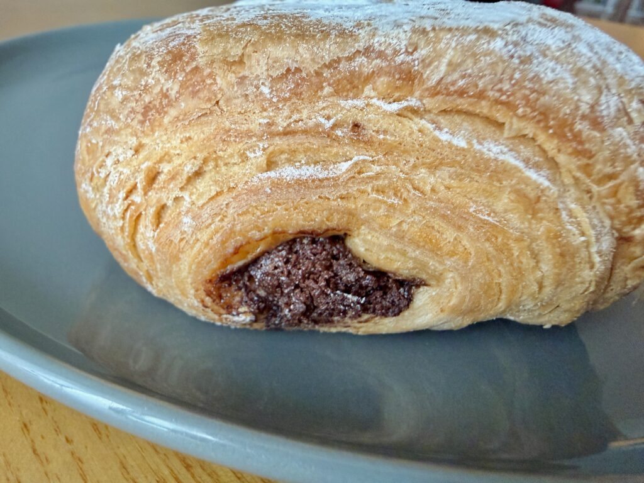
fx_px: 446
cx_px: 322
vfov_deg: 56.8
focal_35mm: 24
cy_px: 242
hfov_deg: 71.6
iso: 320
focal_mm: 2.22
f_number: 2.2
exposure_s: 1/50
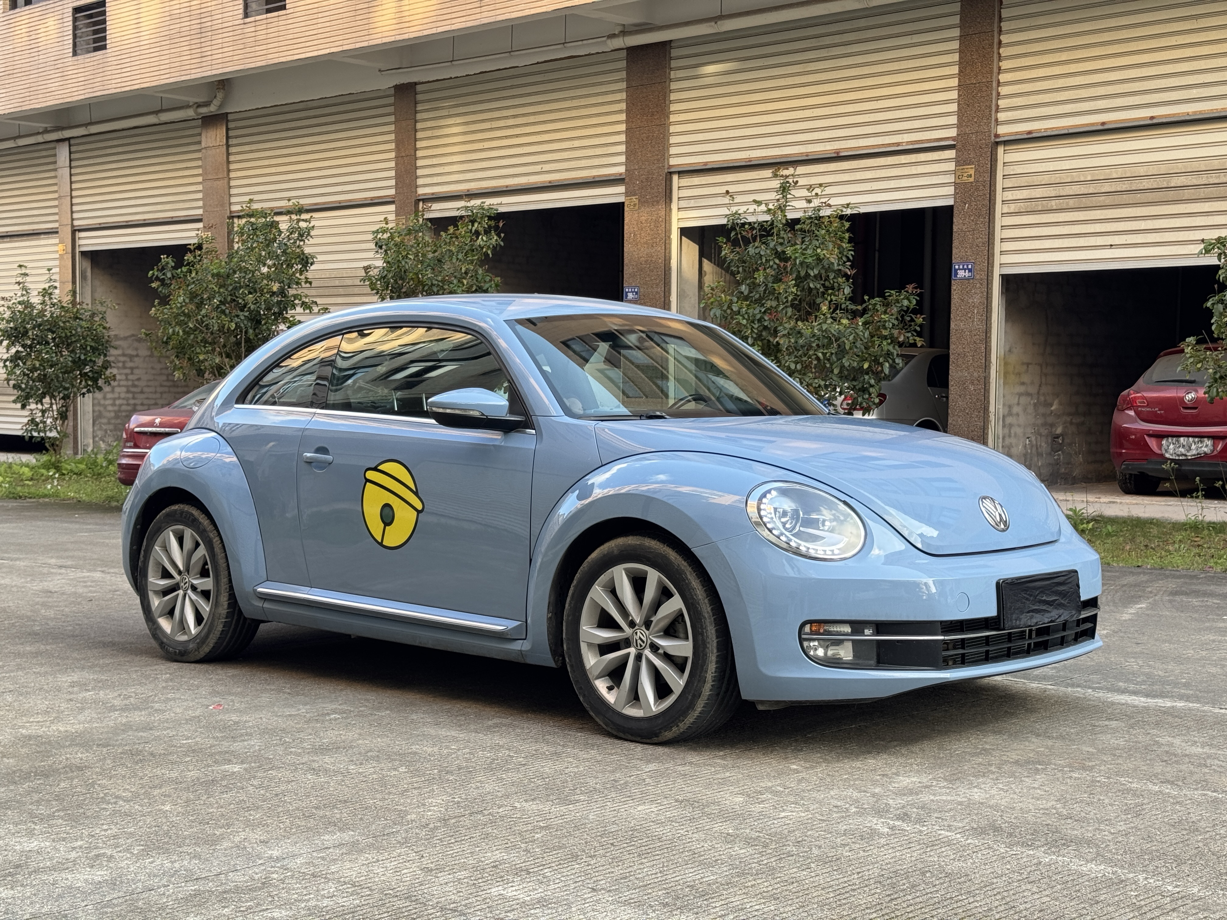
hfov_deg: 39.7
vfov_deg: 30.3
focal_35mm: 48
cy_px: 460
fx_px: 1701
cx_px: 614
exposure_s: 1/161
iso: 50
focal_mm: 6.76
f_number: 1.78
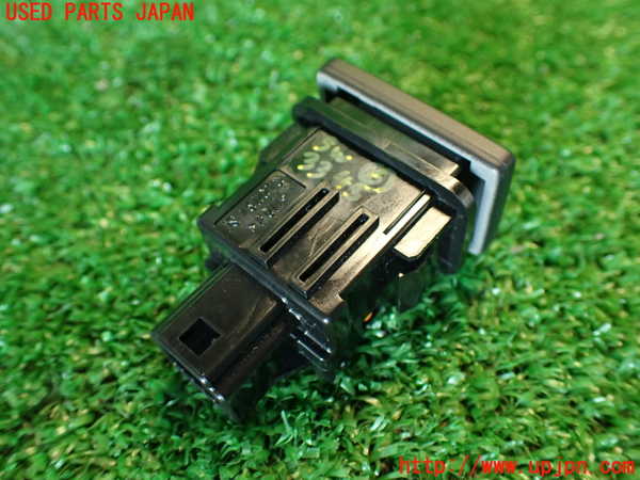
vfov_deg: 44.2
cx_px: 320
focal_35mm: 32
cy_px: 240
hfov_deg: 56.8
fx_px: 592
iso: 400
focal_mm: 5.79
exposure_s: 1/30
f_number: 2.4
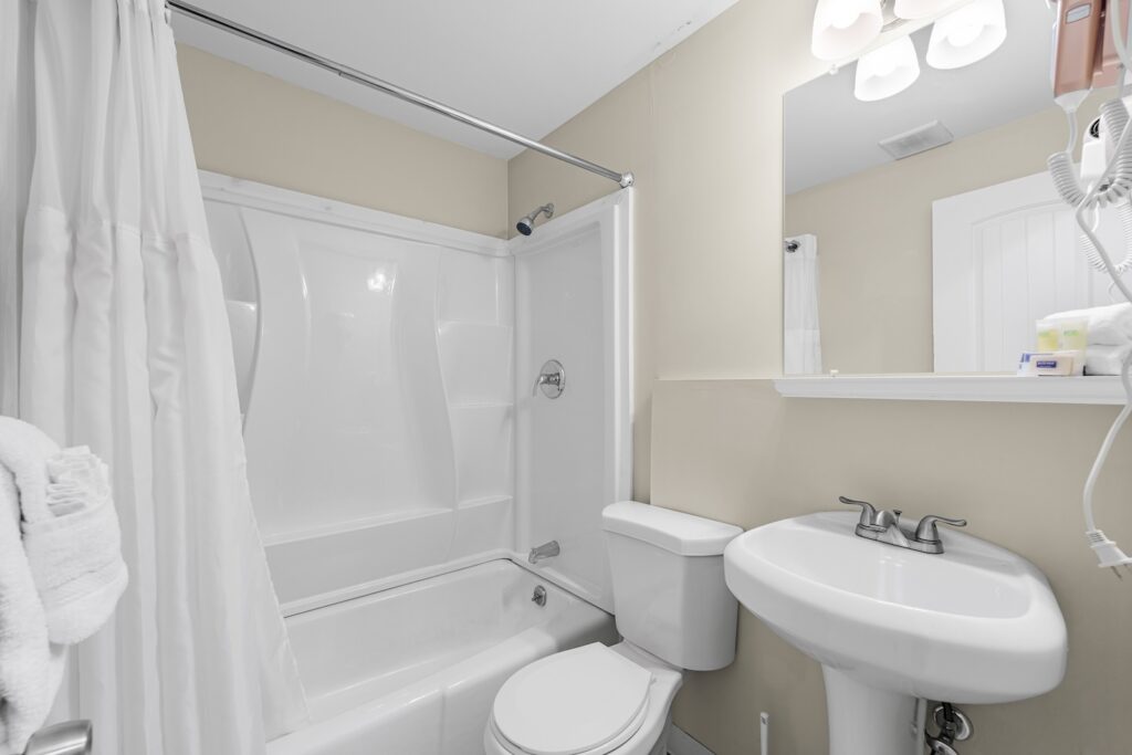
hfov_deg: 104.2
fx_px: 440
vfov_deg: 81.2
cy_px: 378
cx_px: 566
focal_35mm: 14
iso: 250
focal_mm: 14
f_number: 9
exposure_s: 1/3
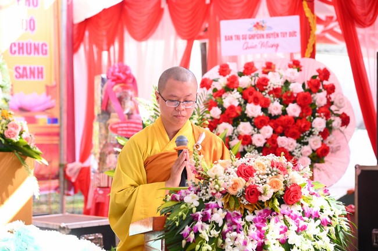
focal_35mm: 120
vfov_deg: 11.4
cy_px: 126
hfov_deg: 17.1
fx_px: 1259
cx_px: 189
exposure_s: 1/250
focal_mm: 120
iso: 1000
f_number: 4.5
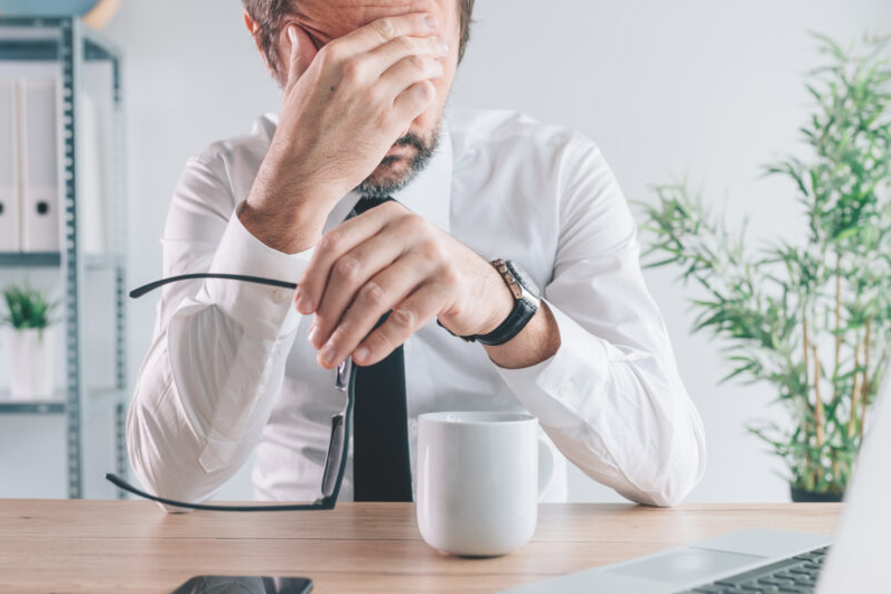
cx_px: 446
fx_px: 1114
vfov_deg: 29.9
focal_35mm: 45
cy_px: 309
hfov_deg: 43.6
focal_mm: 35
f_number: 3.5
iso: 160
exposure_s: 1/20
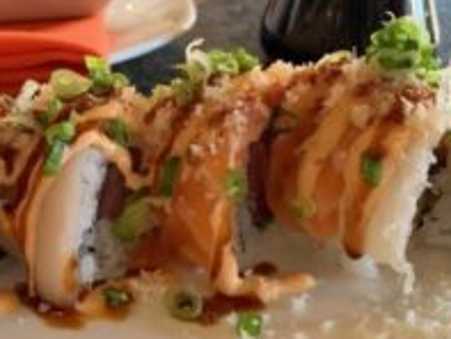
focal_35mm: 70
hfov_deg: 27.3
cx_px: 101
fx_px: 913
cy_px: 179
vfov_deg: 21.0
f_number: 1.8
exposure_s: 1/30
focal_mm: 4.25
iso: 320
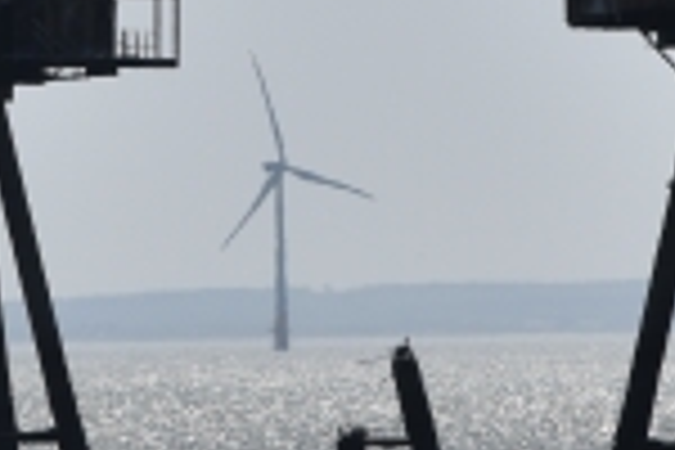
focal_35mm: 873
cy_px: 209
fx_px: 16374
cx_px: 4
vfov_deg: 1.6
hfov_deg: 2.4
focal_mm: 125
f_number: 13
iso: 200
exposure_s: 1/500
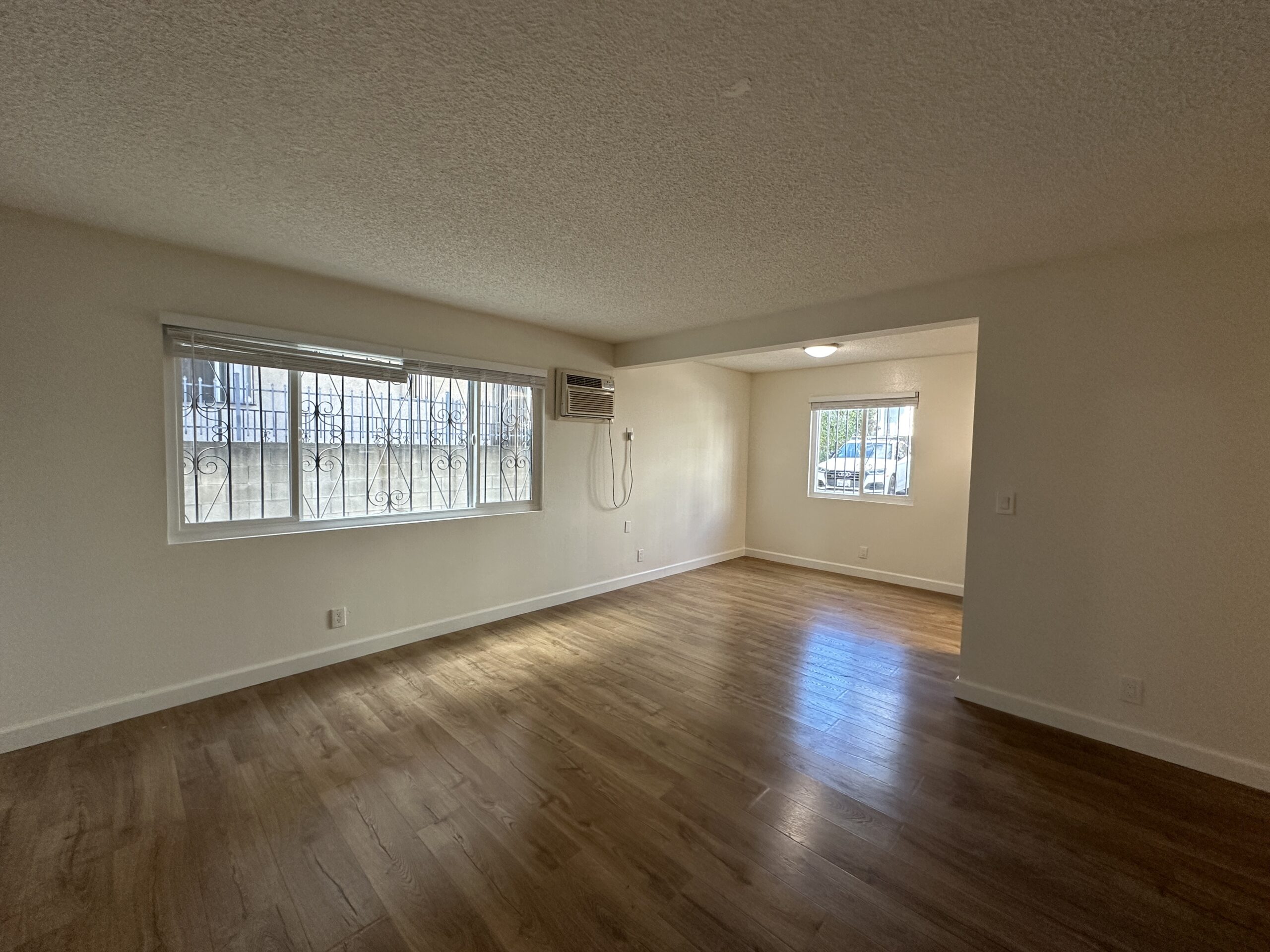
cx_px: 635
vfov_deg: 85.7
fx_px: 514
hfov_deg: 102.1
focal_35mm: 14
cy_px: 476
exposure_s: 1/120
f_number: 2.2
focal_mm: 2.22
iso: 200
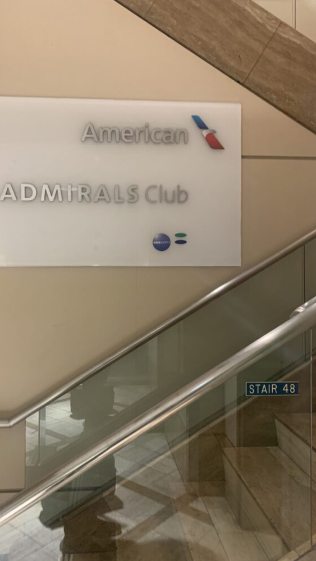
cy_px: 278
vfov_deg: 66.1
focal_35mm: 29
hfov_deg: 40.1
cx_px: 136
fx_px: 432
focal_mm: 4.25
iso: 320
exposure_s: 1/40
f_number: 1.8
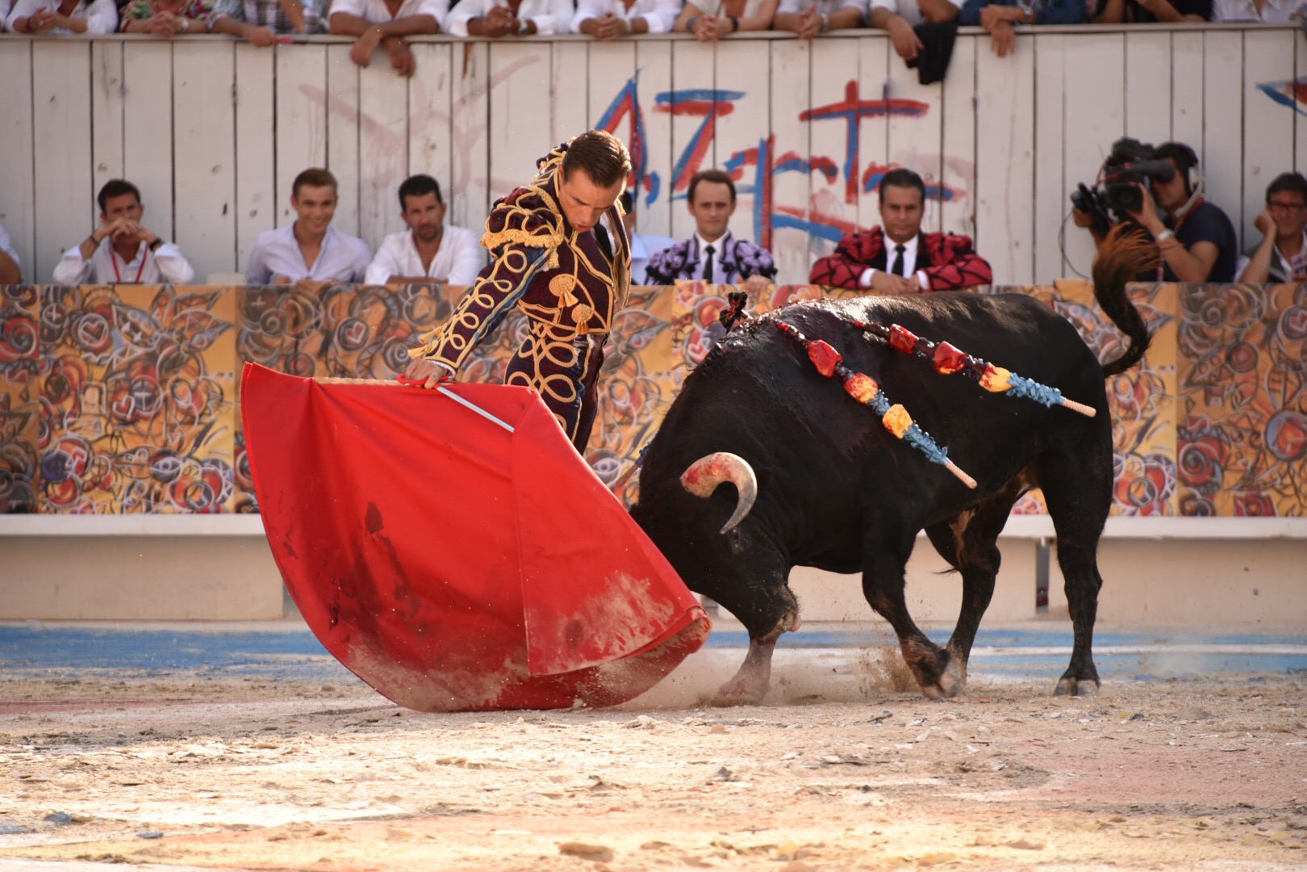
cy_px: 436
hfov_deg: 8.2
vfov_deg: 5.5
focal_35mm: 250
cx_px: 654
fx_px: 9076
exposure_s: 1/800
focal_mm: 250
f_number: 5.6
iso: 640
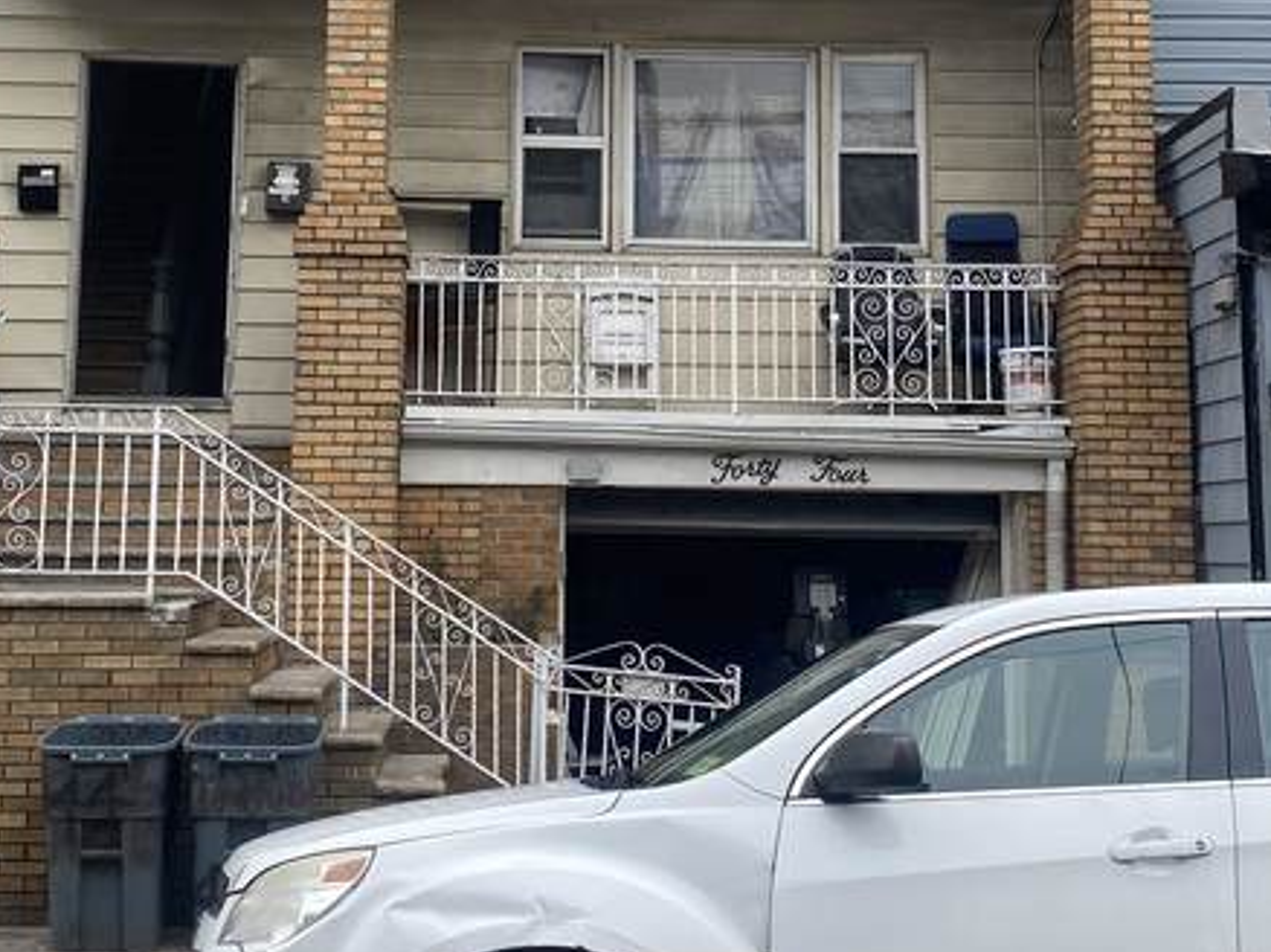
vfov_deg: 25.5
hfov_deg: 33.7
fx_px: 2092
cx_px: 546
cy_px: 296
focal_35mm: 57
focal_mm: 4.25
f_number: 1.8
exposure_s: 1/949
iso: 32
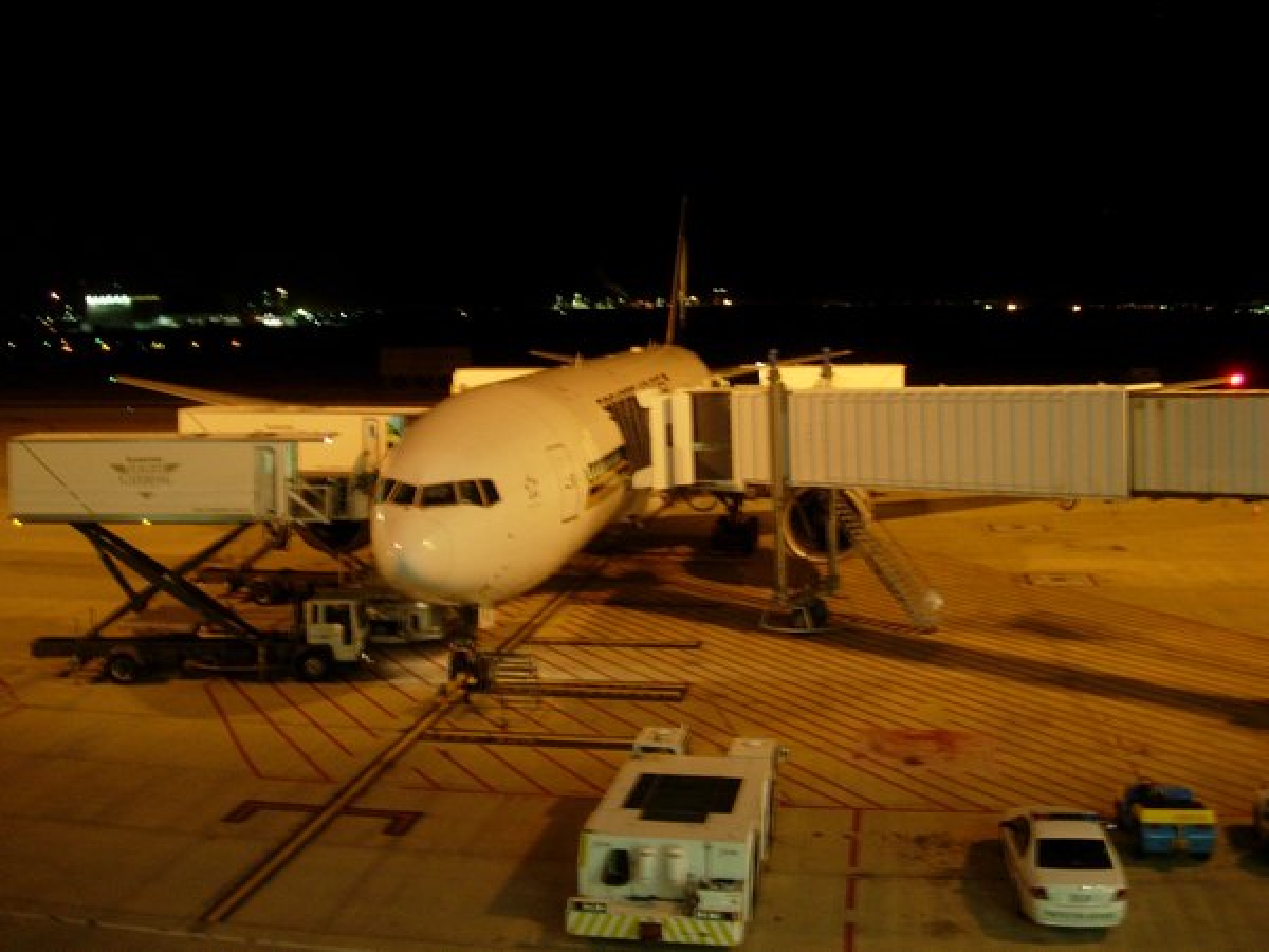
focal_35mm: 38
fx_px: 1393
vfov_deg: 37.7
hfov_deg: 49.0
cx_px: 634
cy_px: 476
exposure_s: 1/3.7
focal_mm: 7.8
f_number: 2.8
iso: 200
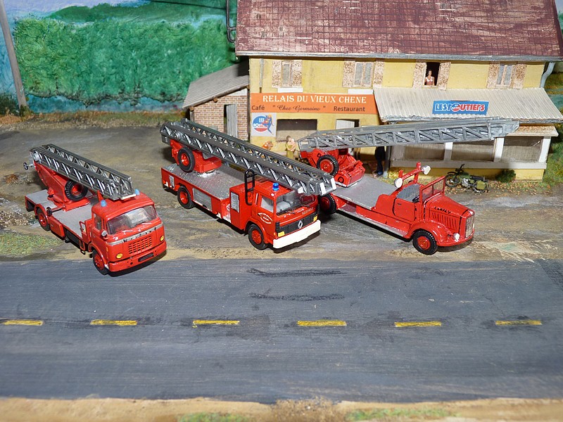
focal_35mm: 37
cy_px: 211
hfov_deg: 50.1
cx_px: 282
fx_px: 602
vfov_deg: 38.7
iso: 100
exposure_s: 1/30
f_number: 3
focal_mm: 6.5
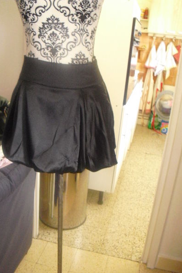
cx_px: 81
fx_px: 288
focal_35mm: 38
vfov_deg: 50.7
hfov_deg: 35.0
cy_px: 138
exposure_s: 1/10
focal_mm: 6.3
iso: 800
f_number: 3.1
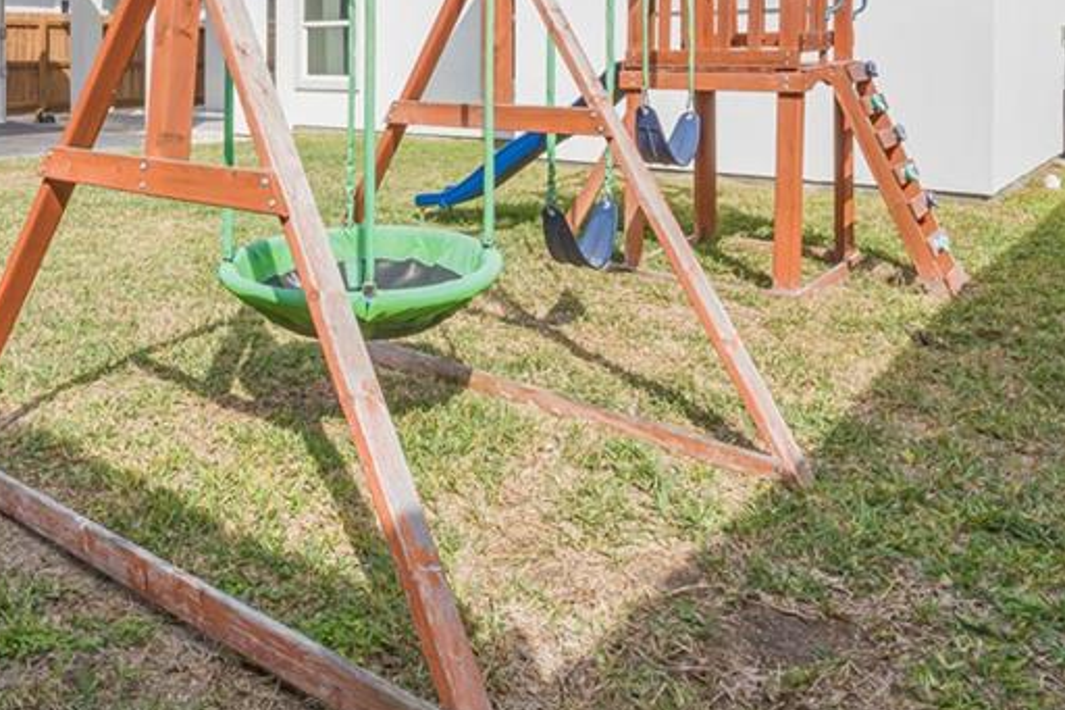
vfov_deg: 38.2
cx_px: 272
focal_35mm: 32
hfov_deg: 56.0
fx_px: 946
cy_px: 67
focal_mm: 16
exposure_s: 1/125
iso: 320
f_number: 22
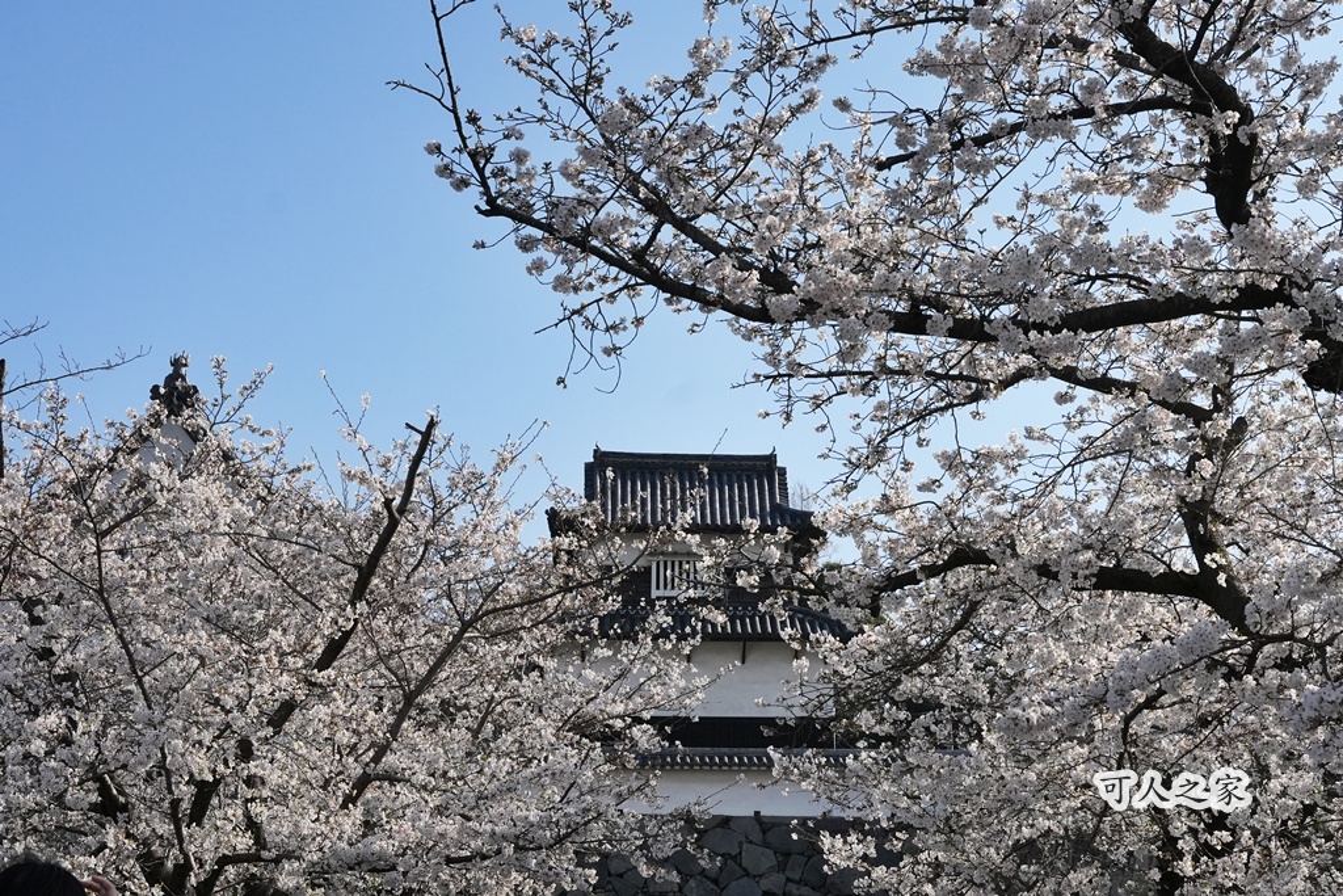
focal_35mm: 54
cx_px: 672
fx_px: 2015
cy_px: 448
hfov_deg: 36.9
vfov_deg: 25.1
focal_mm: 36
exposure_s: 1/6400
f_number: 8
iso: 2000
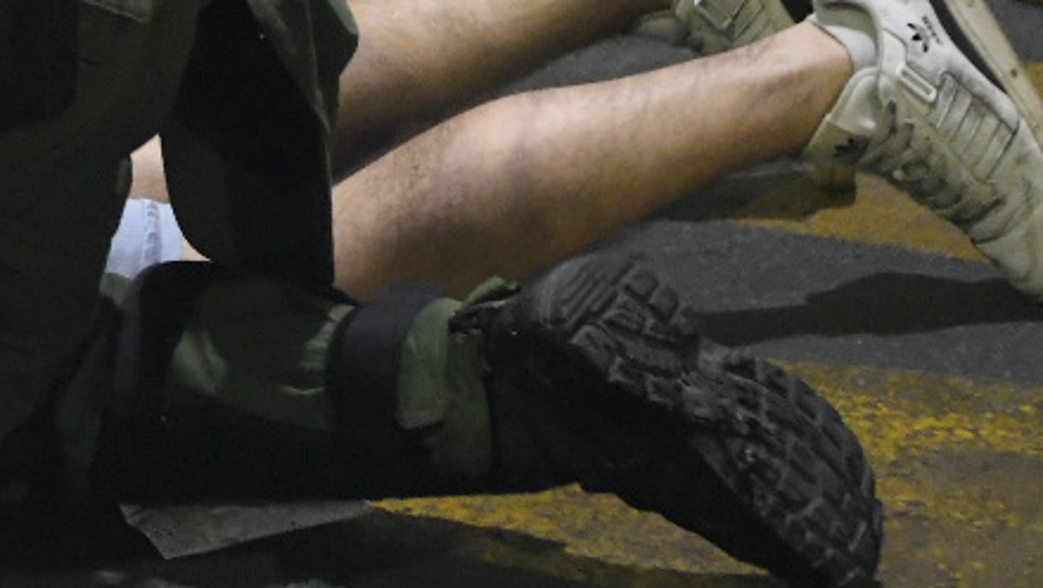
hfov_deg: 8.7
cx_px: -647
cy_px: -358
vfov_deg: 5.0
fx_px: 6613
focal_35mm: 239
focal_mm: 62
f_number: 3.5
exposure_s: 1/200
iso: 6400
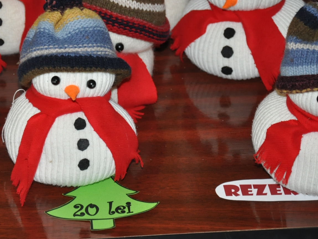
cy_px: 78
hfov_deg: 12.6
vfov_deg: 9.5
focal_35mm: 156
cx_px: 97
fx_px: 1433
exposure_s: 1/60
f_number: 5
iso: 800
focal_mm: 58
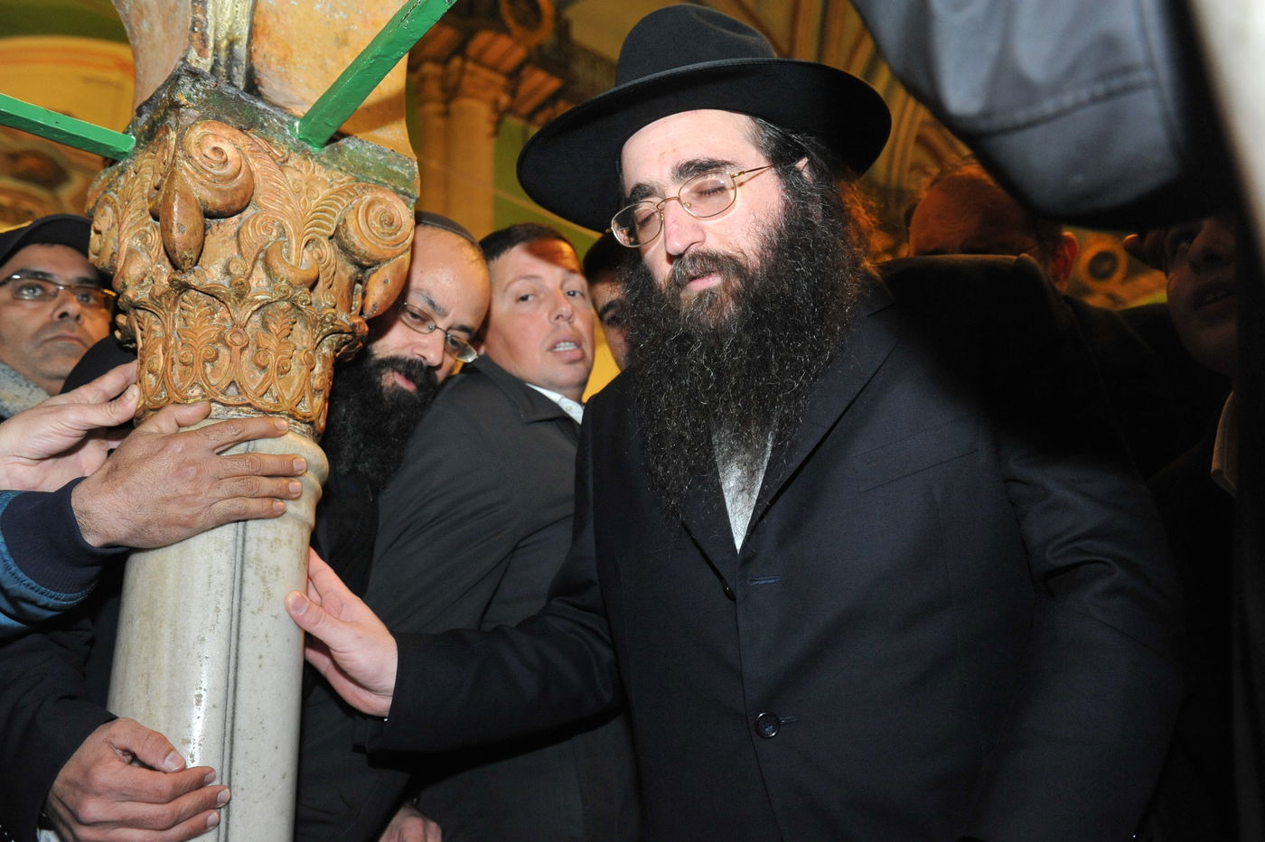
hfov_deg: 60.3
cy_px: 421
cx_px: 632
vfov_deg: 42.3
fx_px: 1089
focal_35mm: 31
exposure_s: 1/80
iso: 3200
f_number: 4.5
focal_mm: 31
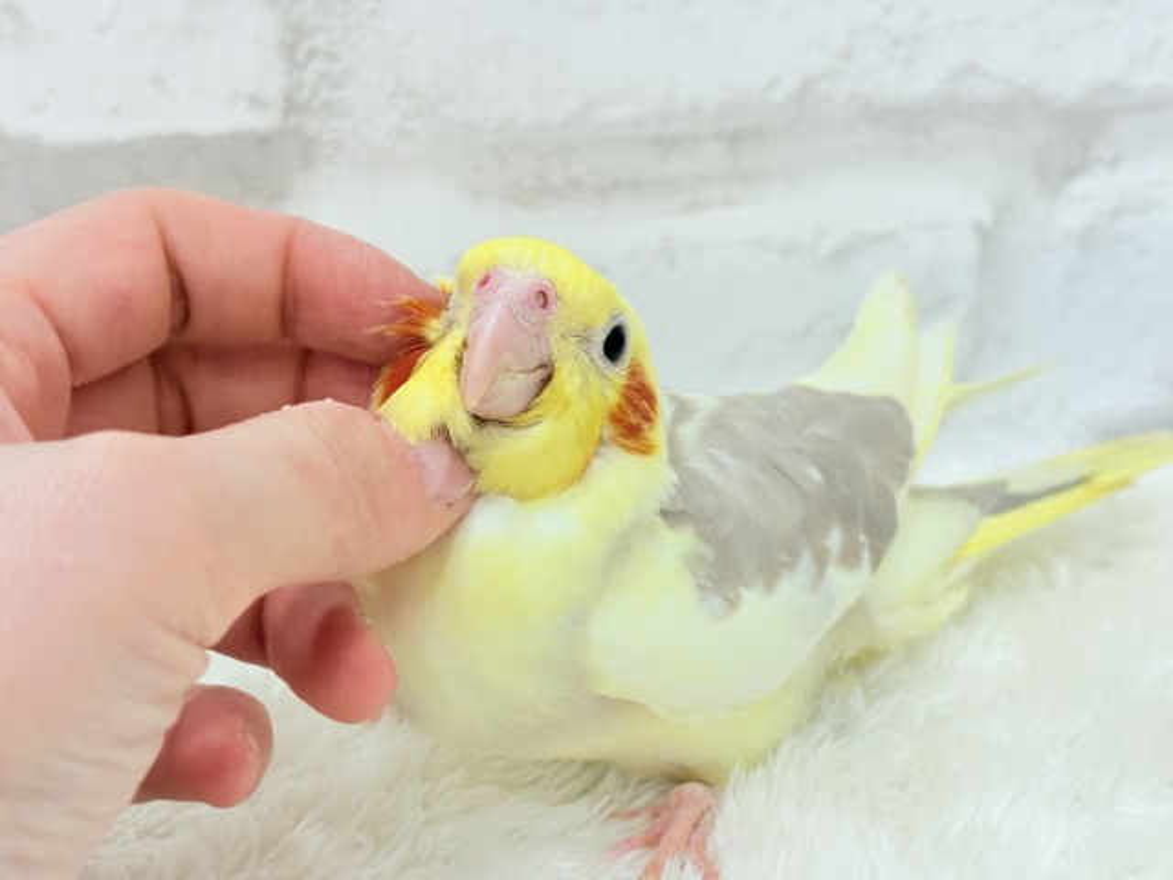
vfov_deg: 28.0
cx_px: 586
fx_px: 1762
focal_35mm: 52
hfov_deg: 36.8
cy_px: 440
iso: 80
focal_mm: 5.96
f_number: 1.6
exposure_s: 1/100
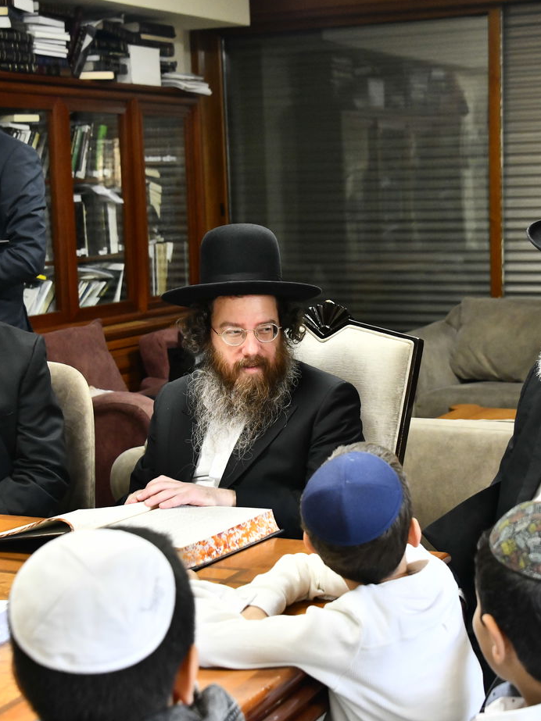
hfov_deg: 21.0
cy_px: 361
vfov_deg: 27.8
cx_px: 317
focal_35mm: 70
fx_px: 1459
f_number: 5.6
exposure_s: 1/160
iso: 2500
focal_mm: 48
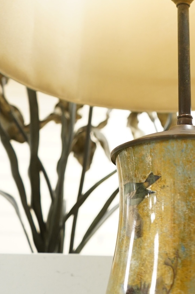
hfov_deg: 23.1
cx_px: 174
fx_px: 464
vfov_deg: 33.6
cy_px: 41
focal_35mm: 57
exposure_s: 1/100
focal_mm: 28
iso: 2500
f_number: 3.5
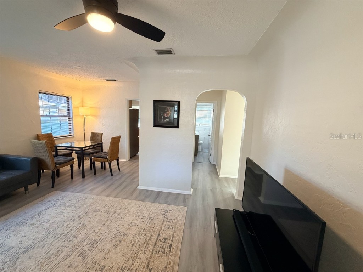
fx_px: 147
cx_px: 182
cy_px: 136
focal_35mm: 14
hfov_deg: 102.1
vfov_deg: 85.7
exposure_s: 1/60
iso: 400
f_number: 2.2
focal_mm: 2.22
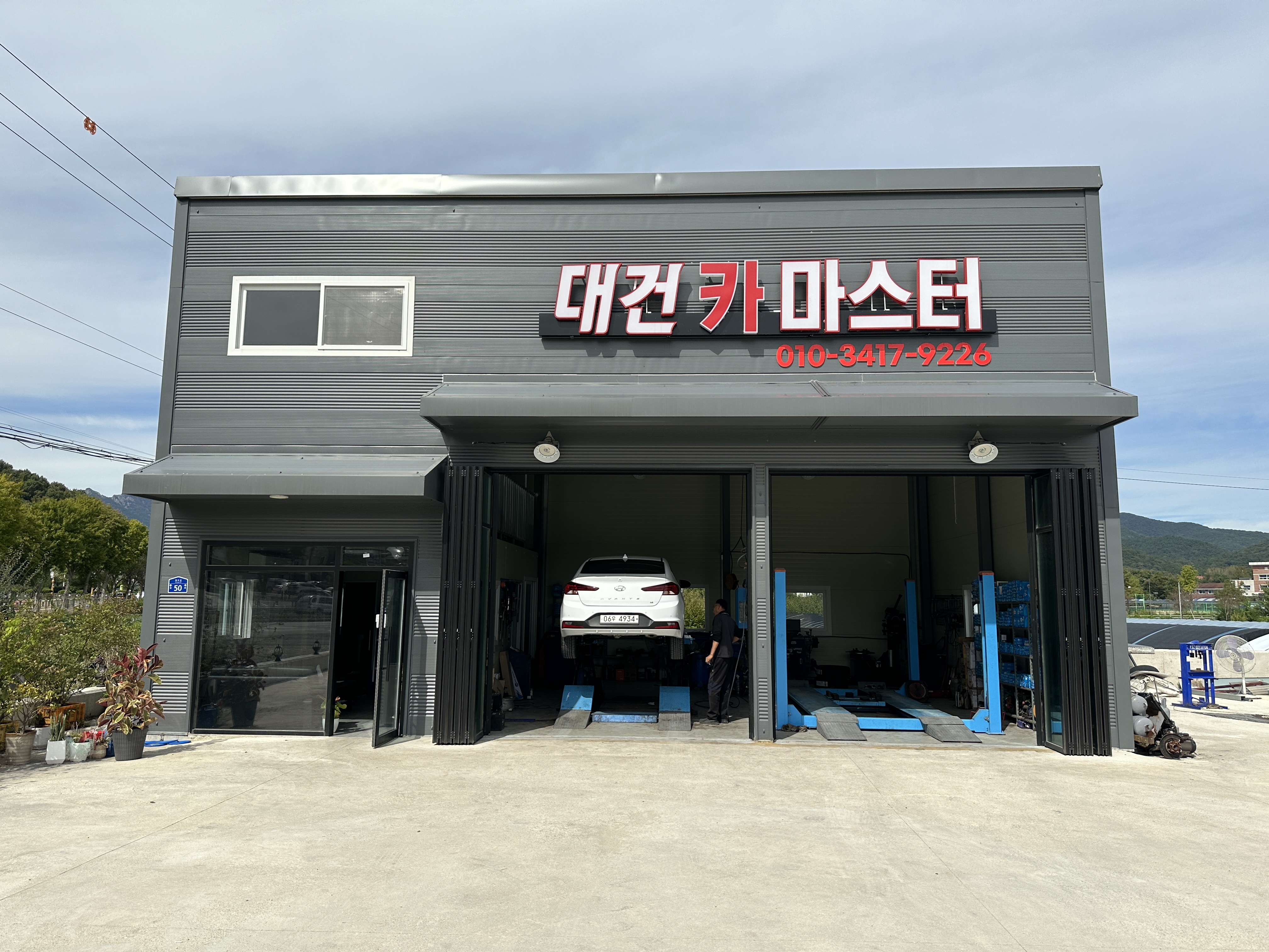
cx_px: 634
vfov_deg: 56.8
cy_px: 476
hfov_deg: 71.6
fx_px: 880
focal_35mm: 24
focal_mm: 6.86
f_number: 1.78
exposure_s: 1/5263
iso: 80
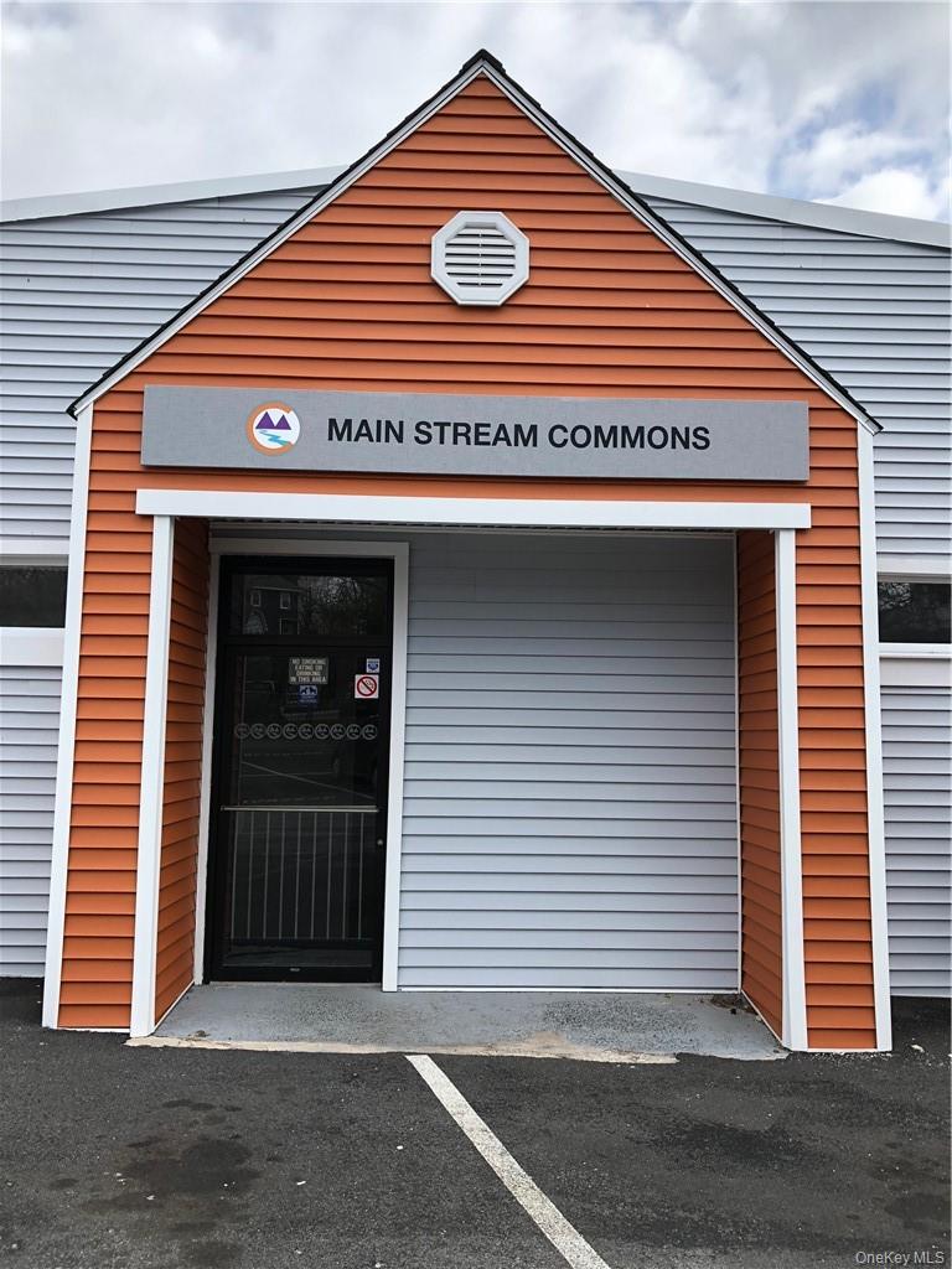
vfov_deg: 63.4
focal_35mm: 28
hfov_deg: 49.7
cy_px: 634
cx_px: 476
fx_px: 1027
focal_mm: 4
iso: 20
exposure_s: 1/600
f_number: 1.8
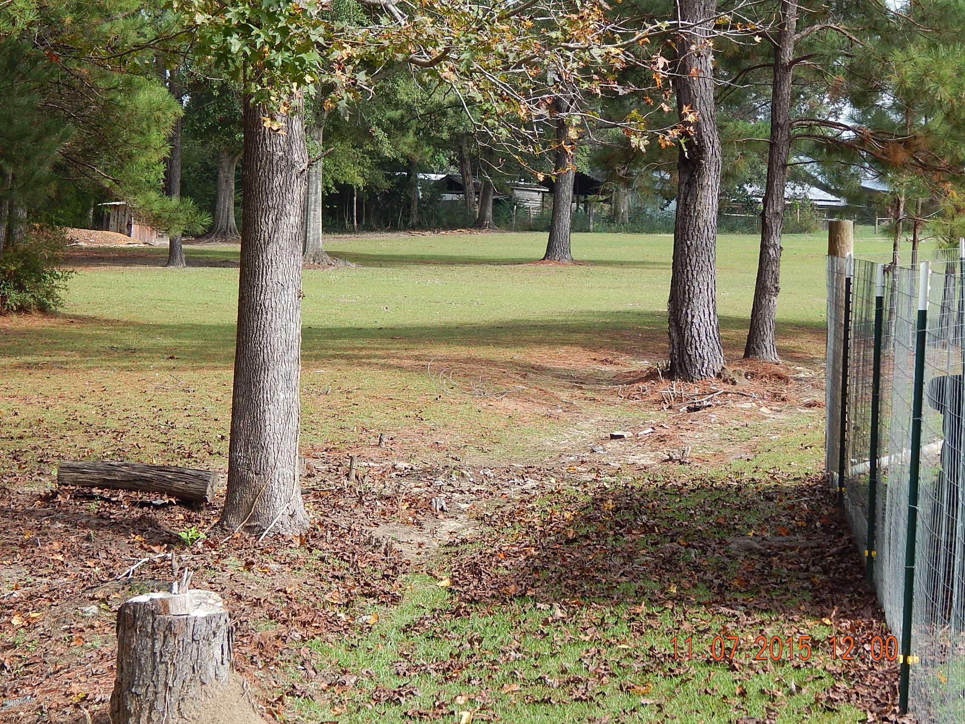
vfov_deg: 17.2
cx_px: 482
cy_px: 362
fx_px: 2397
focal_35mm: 86
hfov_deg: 22.8
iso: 125
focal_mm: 15.3
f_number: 4.3
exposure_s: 1/320
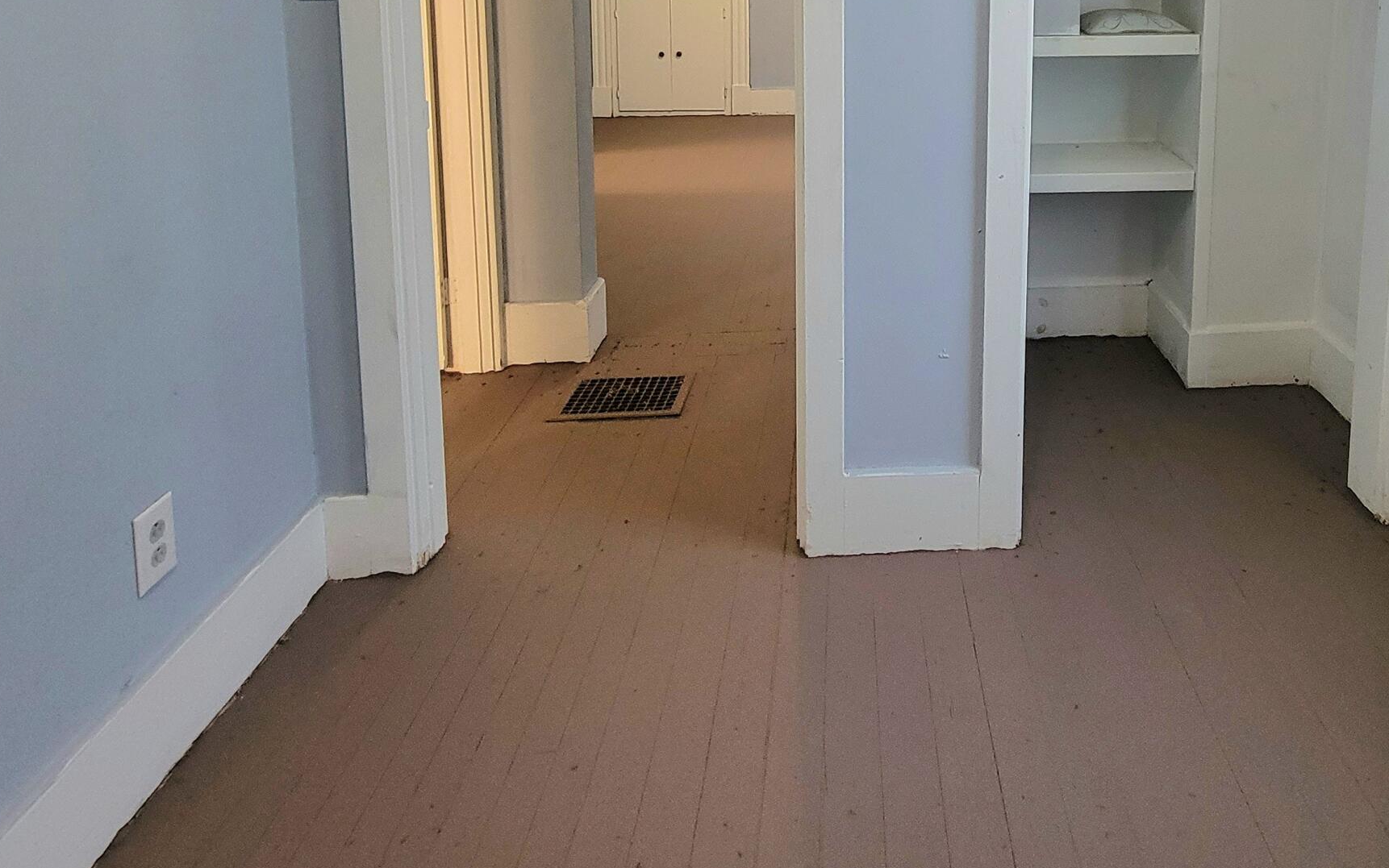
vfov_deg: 45.4
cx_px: 914
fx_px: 909
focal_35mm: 24
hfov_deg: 72.8
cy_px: 59
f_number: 2.2
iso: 250
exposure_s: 1/60.2
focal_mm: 2.2
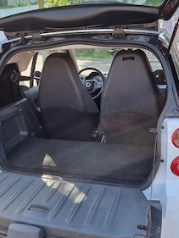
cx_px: 86
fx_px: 255
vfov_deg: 50.1
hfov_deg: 38.7
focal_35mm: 37
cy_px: 122
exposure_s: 1/333
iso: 50
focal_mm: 5.4
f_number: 1.8
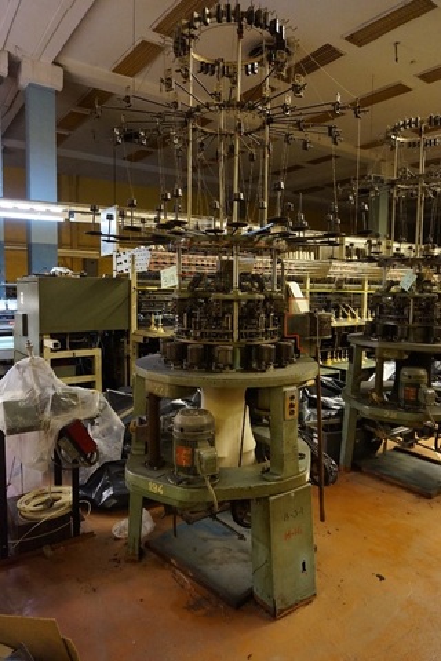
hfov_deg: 53.1
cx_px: 220
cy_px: 330
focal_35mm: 24
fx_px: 441
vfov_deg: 73.7
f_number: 3.5
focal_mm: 16
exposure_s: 1/50
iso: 3200
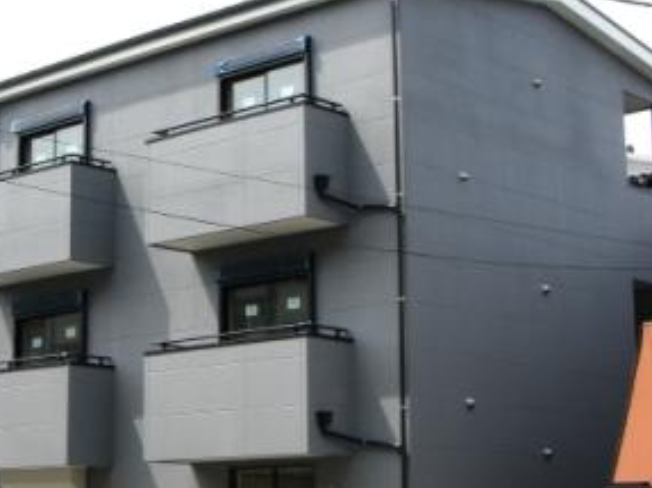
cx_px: 166
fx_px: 1619
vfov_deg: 17.1
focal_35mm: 86
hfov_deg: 22.6
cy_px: 293
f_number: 5.2
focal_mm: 9
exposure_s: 1/250
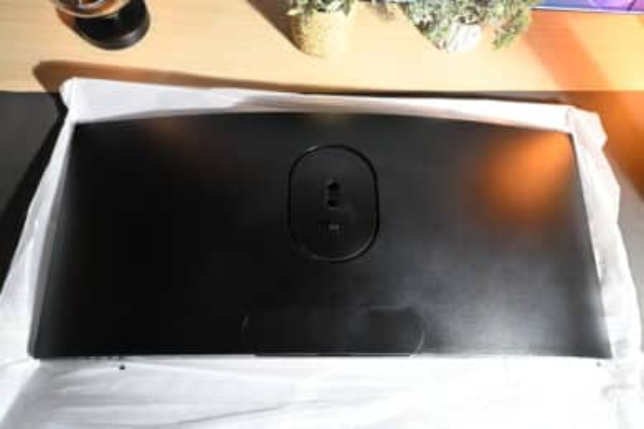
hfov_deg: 65.5
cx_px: 322
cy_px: 214
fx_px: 501
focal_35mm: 28
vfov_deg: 46.4
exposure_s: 1/30
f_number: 6.3
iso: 1250
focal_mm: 28
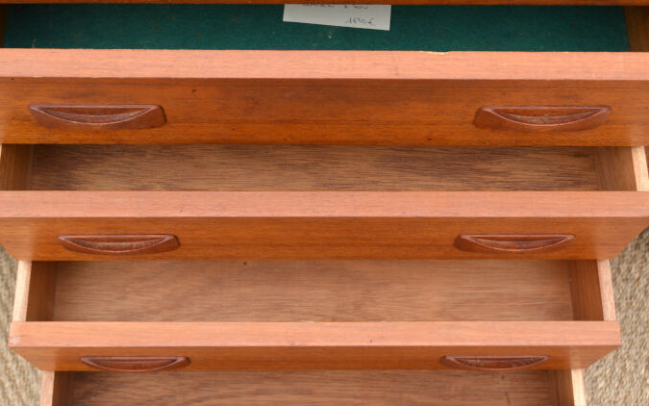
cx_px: 324
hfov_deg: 38.2
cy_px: 195
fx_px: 938
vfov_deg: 24.4
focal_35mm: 53
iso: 280
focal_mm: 26
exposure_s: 1/125
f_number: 5.6
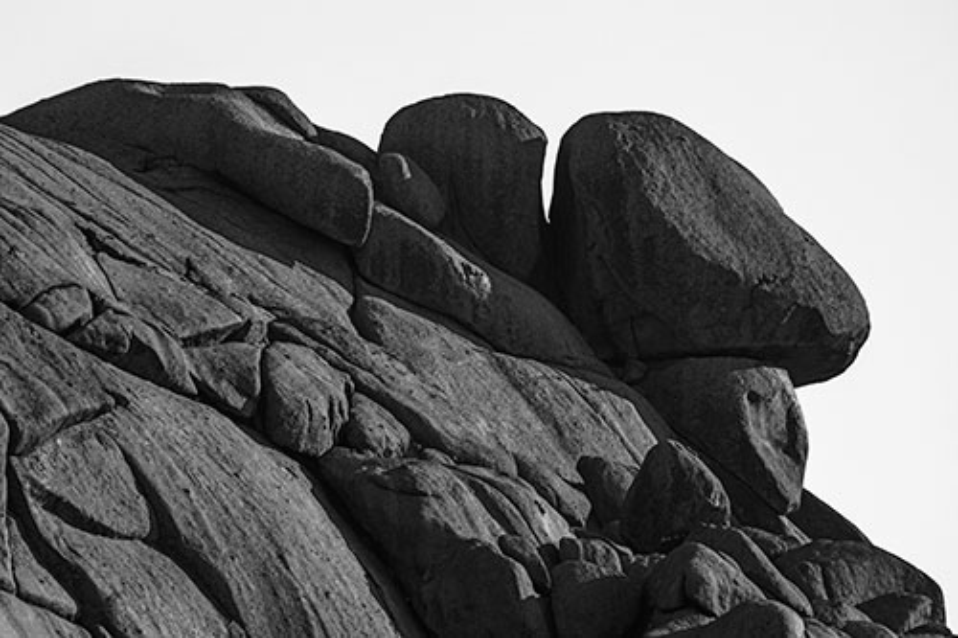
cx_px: 479
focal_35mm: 700
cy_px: 319
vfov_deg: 2.0
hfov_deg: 2.9
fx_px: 18621
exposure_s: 1/800
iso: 450
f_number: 11
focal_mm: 700
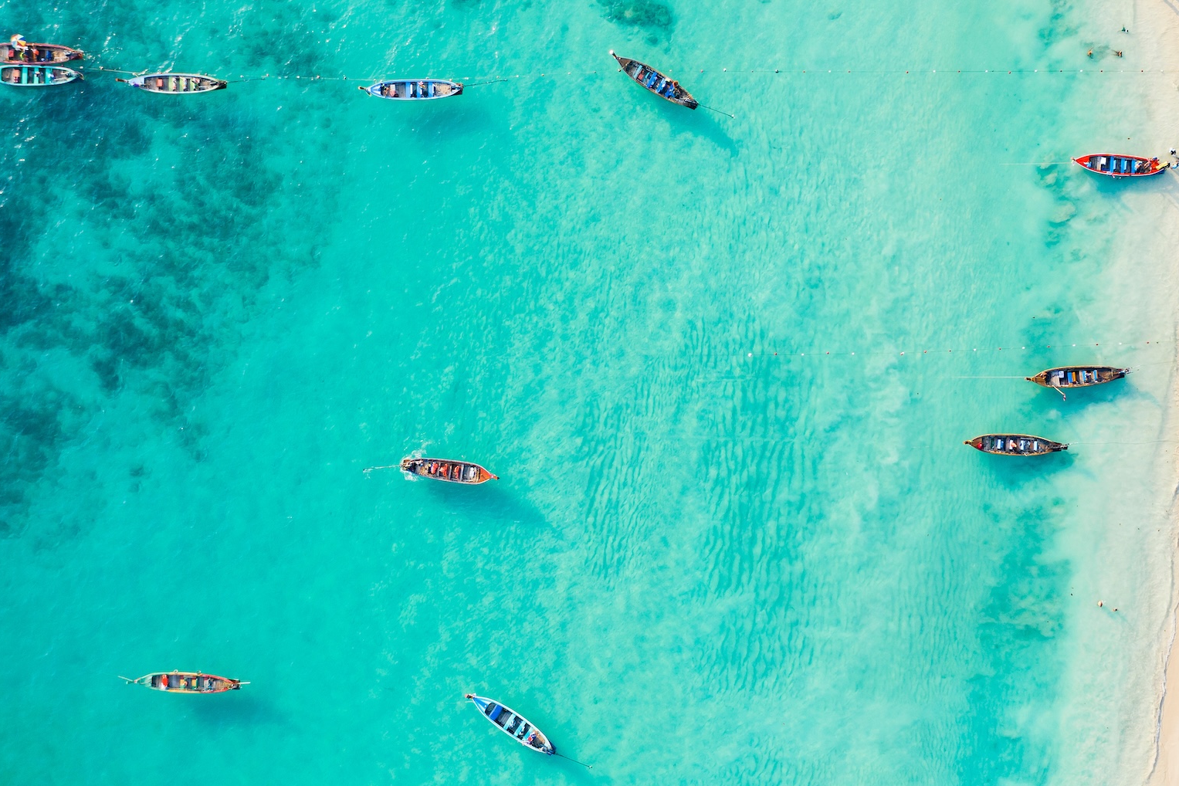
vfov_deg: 30.5
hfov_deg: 44.2
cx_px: 720
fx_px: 1441
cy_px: 420
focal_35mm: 44
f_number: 3.5
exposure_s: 1/400
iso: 100
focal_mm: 10.3
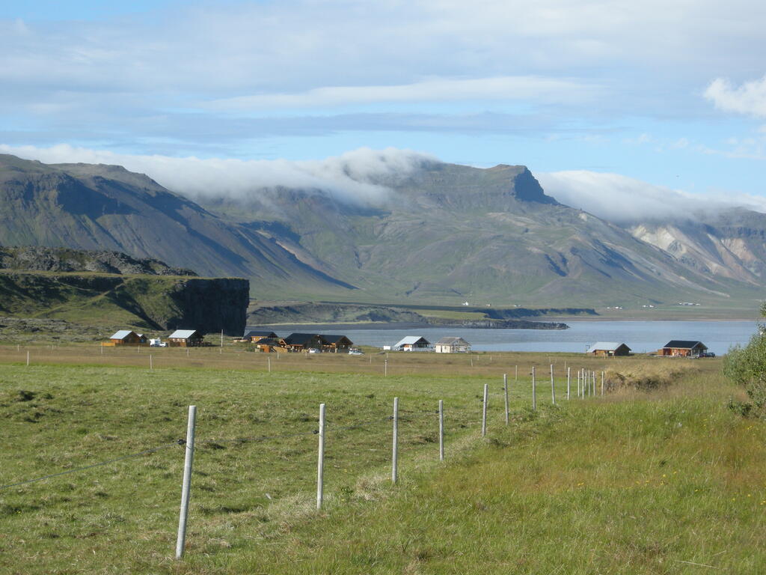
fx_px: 2235
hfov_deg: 19.4
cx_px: 383
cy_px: 288
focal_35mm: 101
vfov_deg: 14.6
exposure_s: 1/300
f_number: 6.5
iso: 100
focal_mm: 21.5
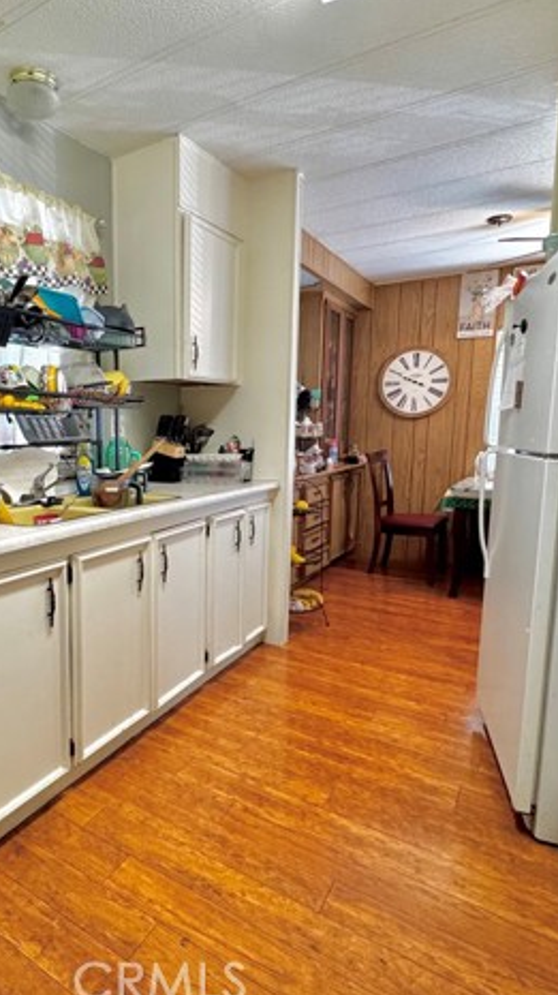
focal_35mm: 21
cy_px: 499
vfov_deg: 83.9
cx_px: 158
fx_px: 553
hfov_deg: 51.8
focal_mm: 2.22
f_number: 2.2
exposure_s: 1/120
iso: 320
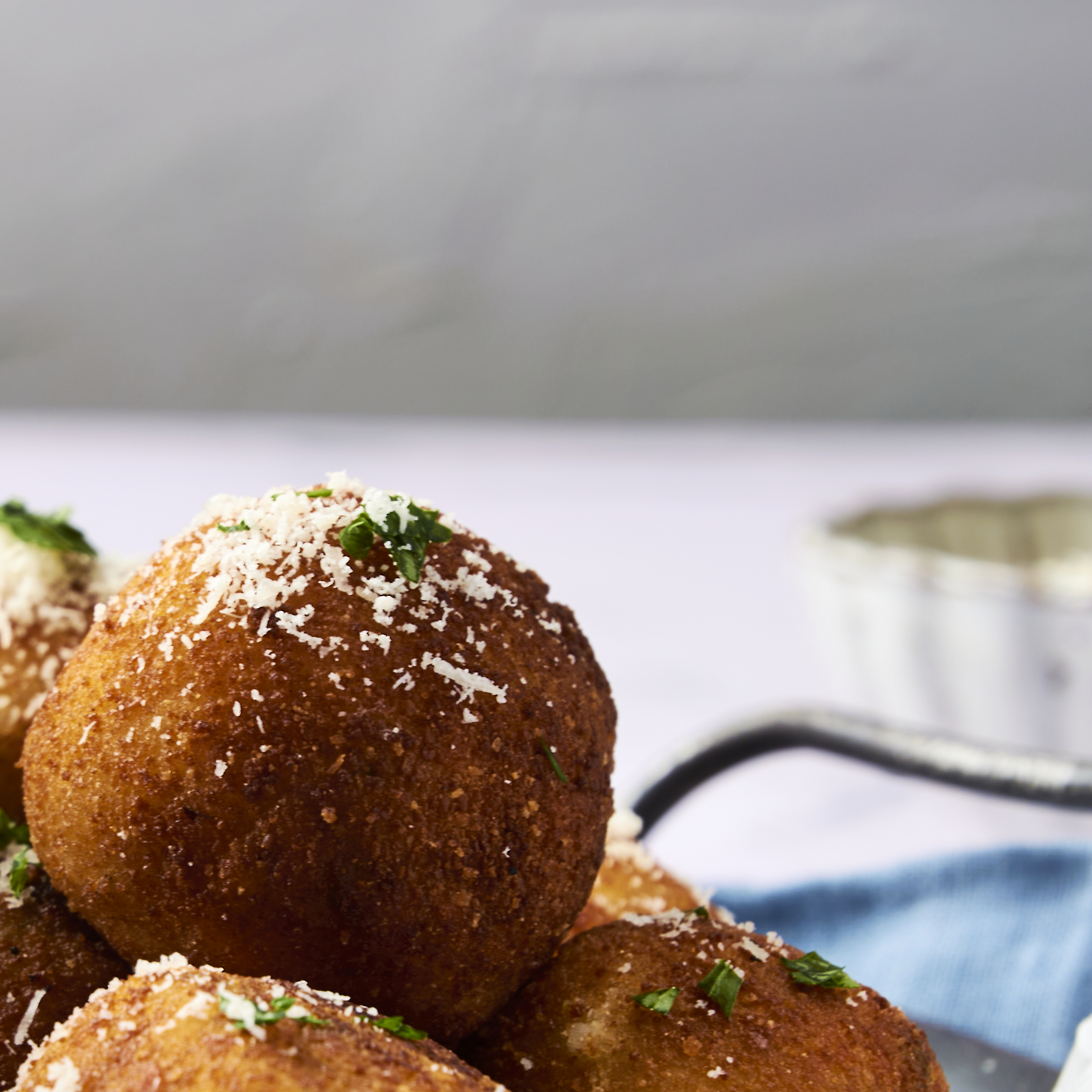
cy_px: 870
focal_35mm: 217
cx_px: 144
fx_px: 7745
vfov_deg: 8.1
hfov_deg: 8.0
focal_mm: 70
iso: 100
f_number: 8
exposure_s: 1/100
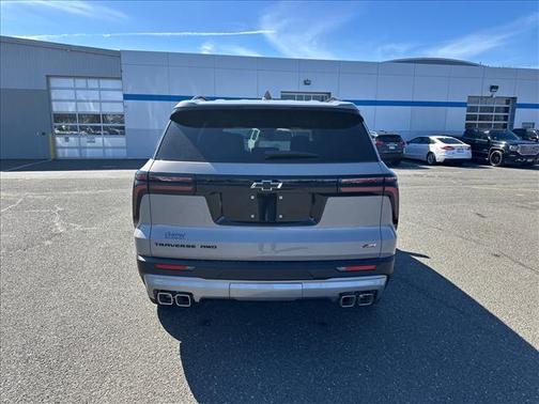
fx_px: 374
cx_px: 270
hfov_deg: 71.6
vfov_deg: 56.8
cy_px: 202
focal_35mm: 24
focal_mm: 6.86
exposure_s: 1/1639
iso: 80
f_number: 1.78
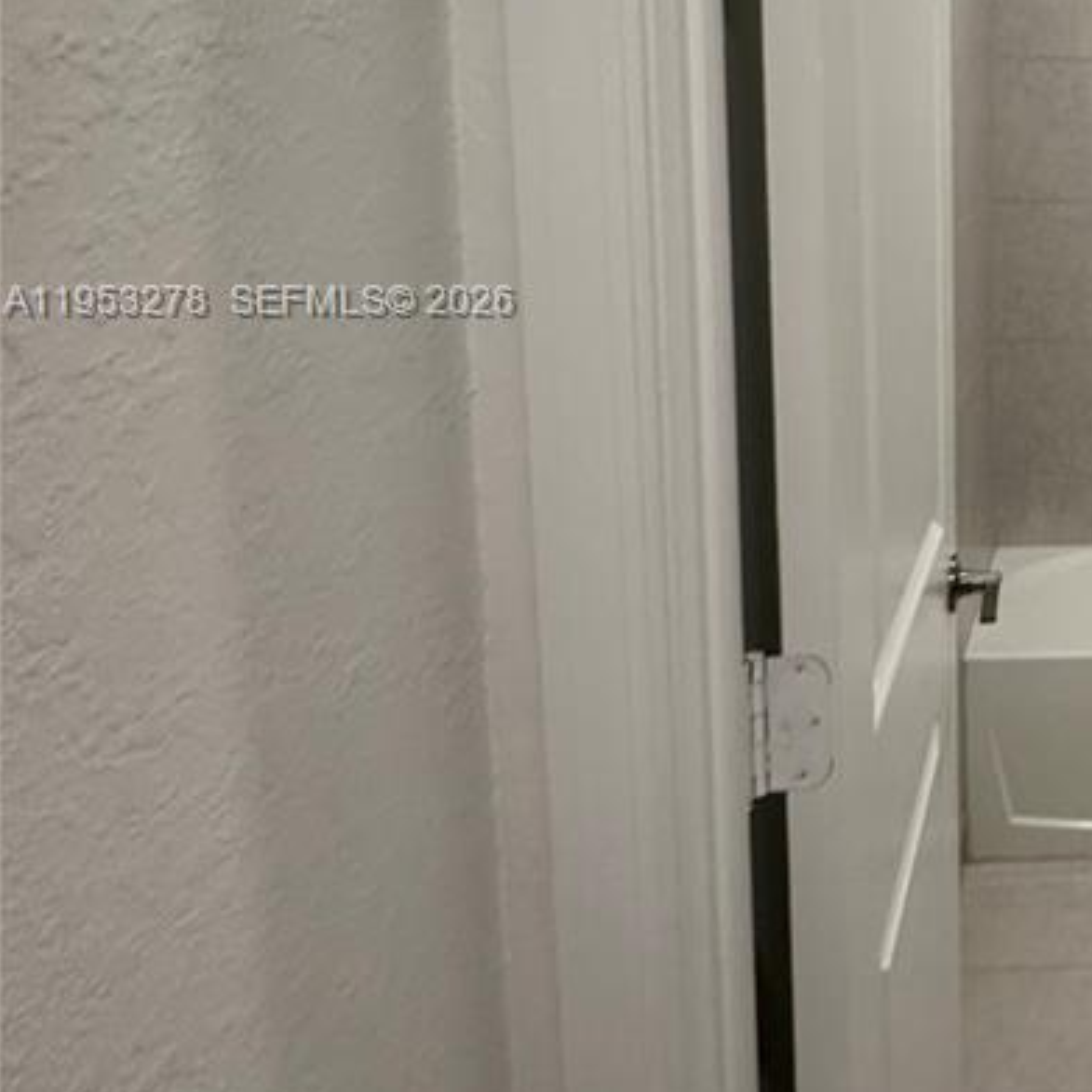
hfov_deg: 35.9
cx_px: 1254
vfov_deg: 42.8
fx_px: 1356
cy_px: 304
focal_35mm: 38
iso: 200
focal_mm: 2.22
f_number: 2.2
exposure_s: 1/60
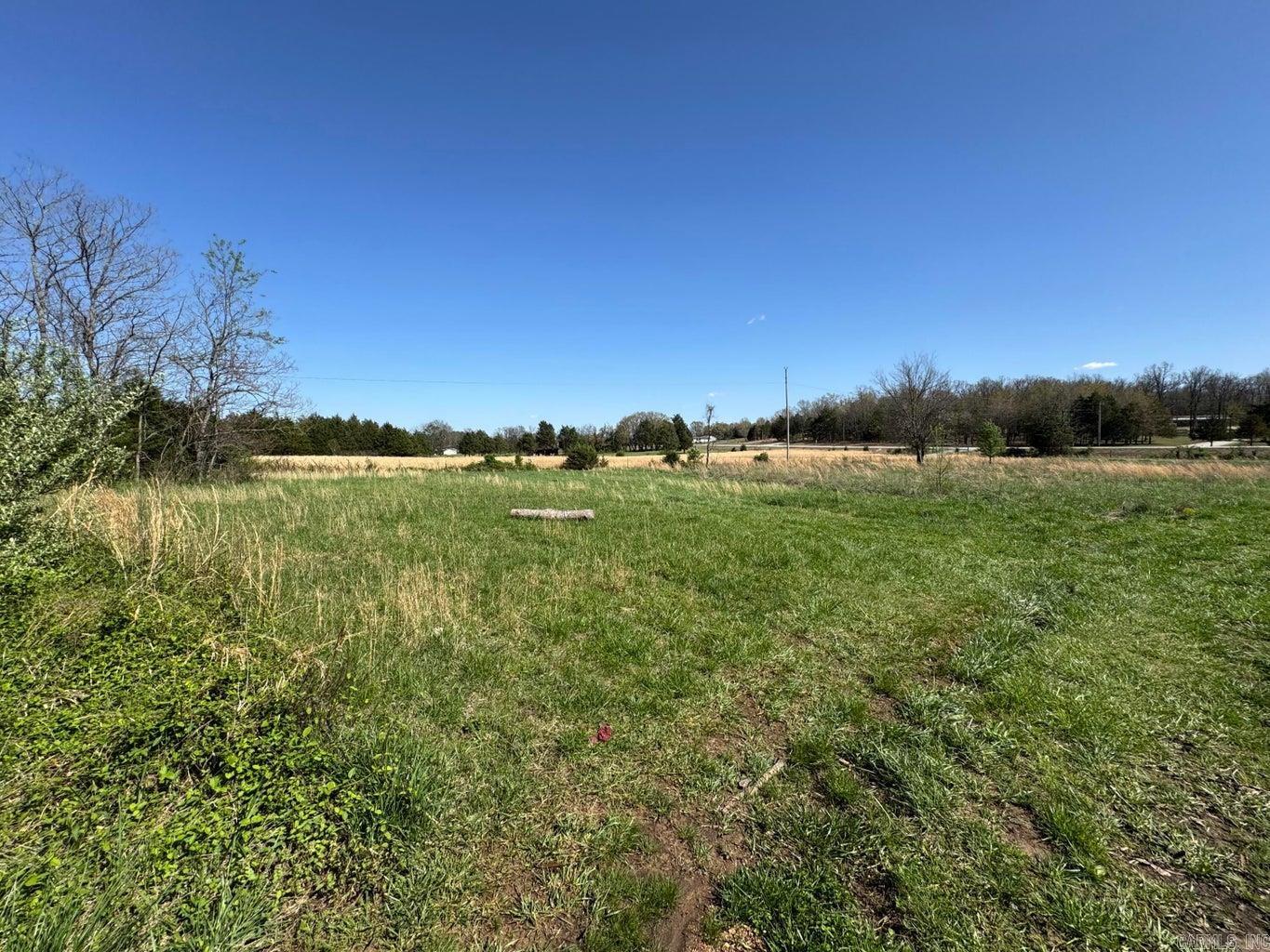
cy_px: 476
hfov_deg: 102.1
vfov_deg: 85.7
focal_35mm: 14
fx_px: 514
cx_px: 635
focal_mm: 2.22
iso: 50
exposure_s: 1/2028
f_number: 2.2
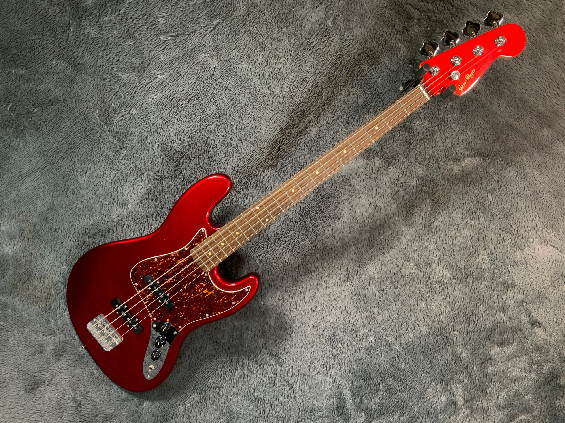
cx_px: 282
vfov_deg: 48.2
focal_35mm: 29
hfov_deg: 61.7
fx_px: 473
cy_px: 212
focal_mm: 3
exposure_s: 1/78
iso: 50
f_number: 1.8
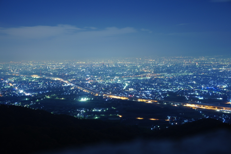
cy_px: 77
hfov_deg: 51.3
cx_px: 116
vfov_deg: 35.4
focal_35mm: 38
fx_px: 240
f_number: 5.6
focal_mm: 25
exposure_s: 25
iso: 200
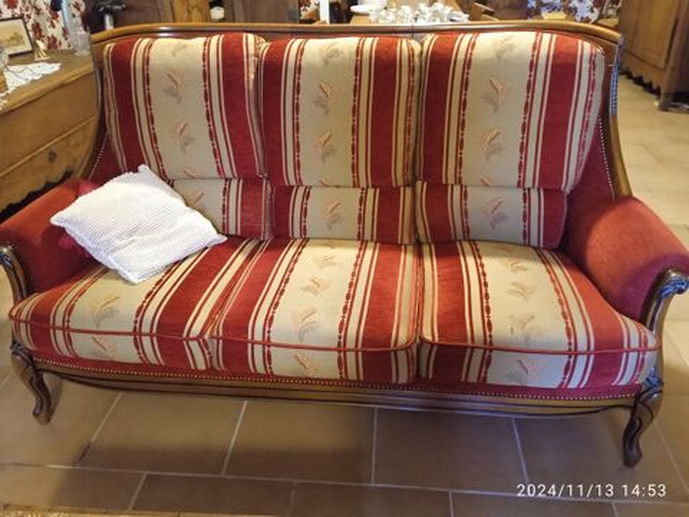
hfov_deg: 63.4
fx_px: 557
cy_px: 258
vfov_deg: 49.7
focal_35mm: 28
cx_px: 344
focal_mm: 3.43
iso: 2020
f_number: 2.2
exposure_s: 1/14.3
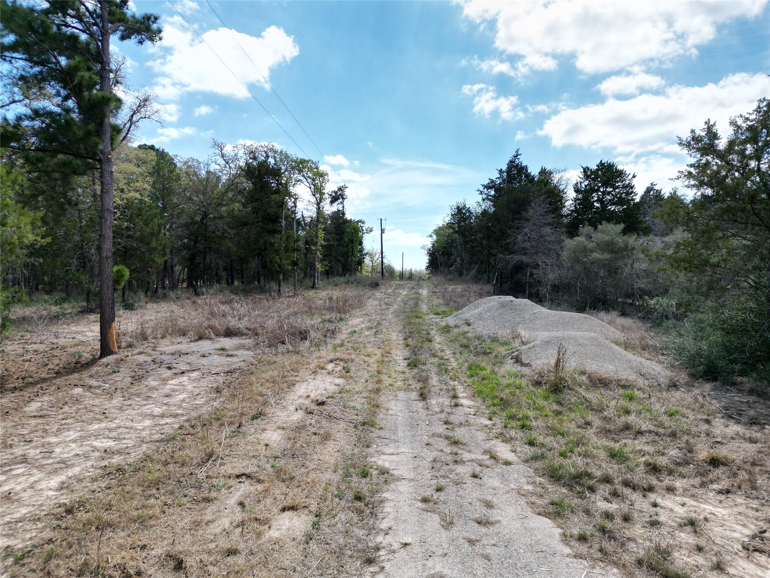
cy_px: 289
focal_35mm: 24
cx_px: 385
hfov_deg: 71.6
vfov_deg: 56.8
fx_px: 534
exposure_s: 1/3200
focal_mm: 6.72
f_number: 1.7
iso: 130
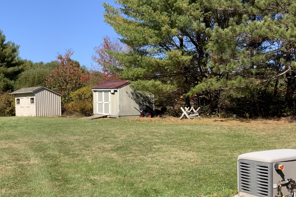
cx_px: 86
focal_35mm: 49
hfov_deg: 39.6
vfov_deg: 27.5
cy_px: 112
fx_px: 403
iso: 16
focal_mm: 3
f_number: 1.8
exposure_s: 1/1451
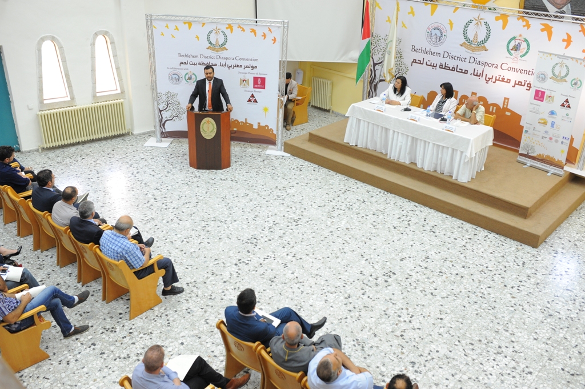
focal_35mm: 35
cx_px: 292
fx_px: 568
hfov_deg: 54.5
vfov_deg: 37.8
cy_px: 194
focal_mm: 35
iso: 1600
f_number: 3.2
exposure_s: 1/125
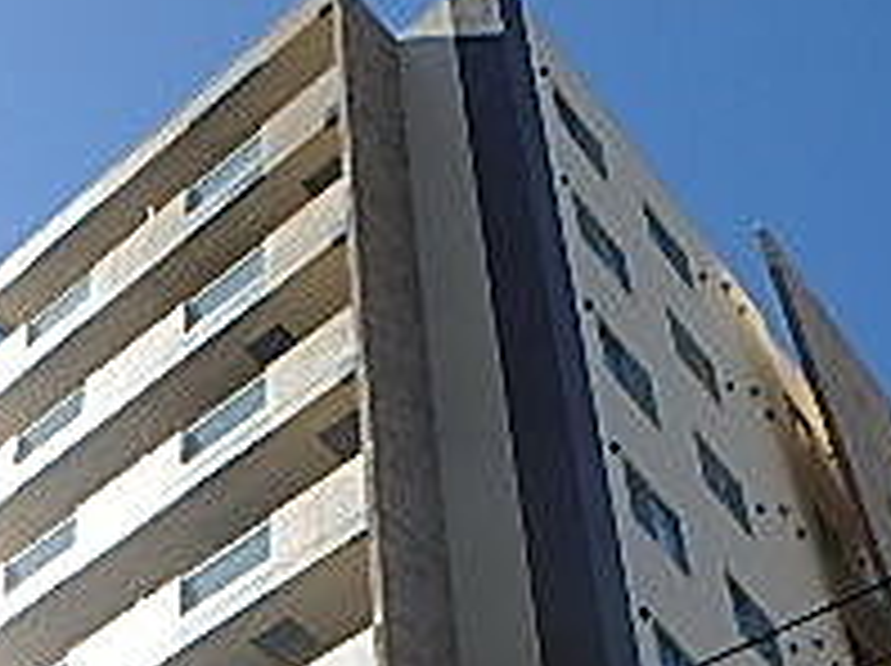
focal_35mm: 68
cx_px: 230
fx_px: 1748
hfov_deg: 28.2
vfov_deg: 18.9
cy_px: 1008
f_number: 6
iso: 125
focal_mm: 3.7
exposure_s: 1/500
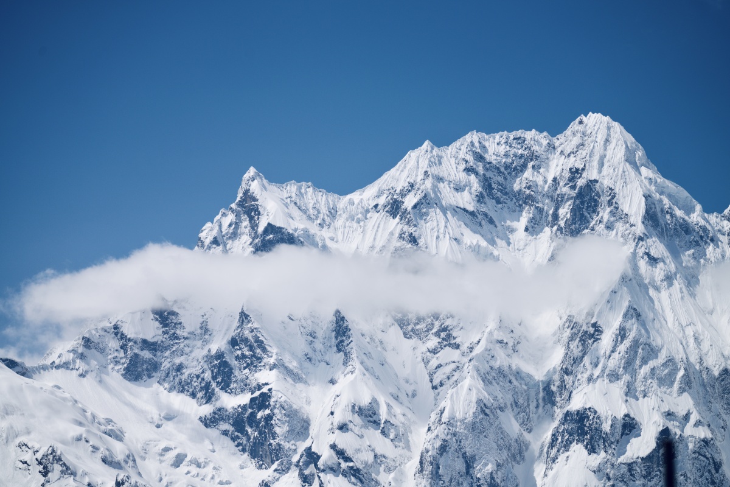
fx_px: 2962
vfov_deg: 9.4
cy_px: 244
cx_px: 365
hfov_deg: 14.0
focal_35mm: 146
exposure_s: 1/1600
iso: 50
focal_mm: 146.1
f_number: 5.6
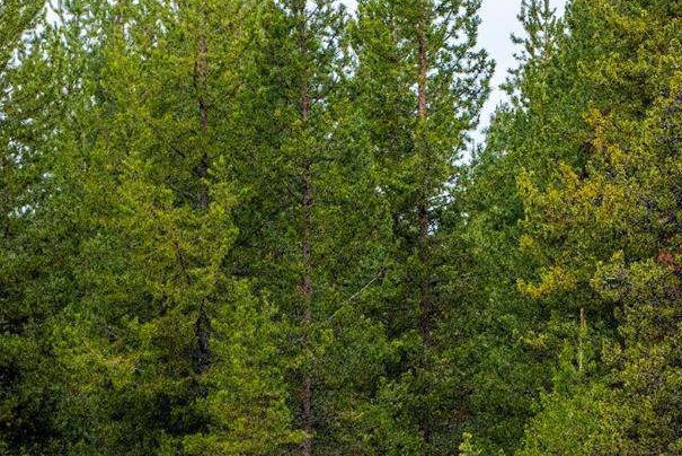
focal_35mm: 457
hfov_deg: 4.5
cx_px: 737
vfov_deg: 3.0
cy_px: 550
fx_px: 8666
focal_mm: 123
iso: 640
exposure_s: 1/200
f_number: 10
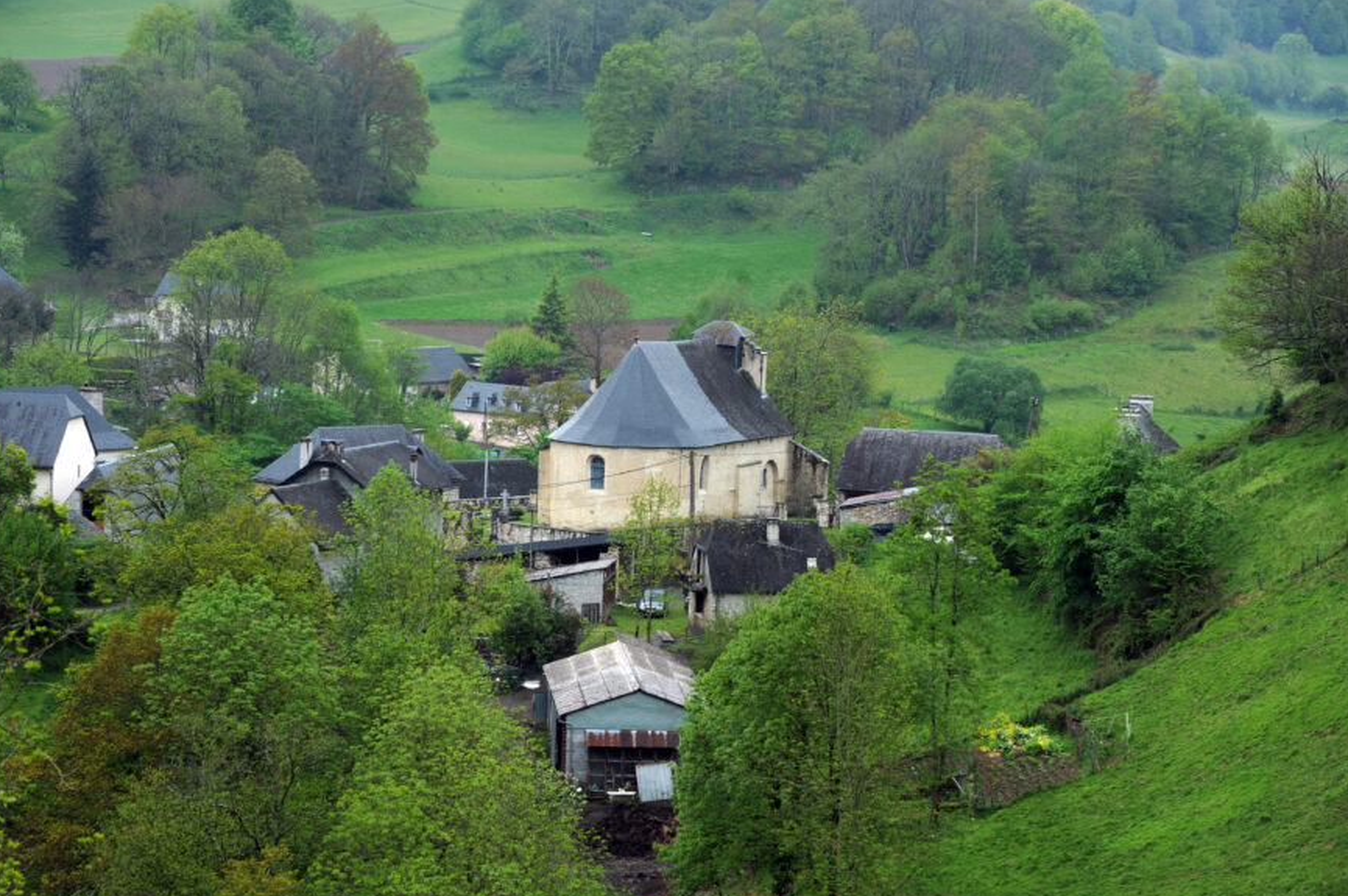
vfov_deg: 10.8
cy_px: 462
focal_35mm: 127
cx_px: 658
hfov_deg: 16.1
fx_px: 4751
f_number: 7.1
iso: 200
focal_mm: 122
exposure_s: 1/80
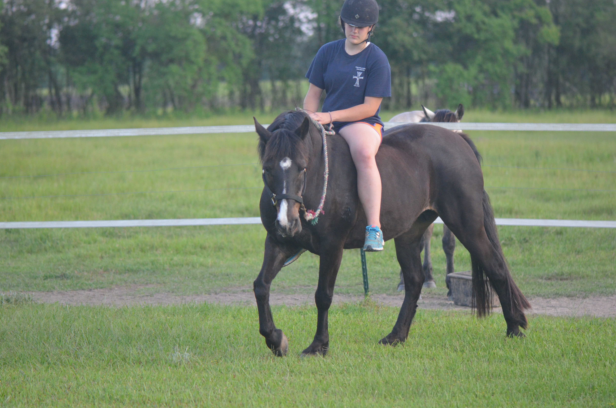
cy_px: 201
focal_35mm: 161
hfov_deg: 12.8
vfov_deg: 8.5
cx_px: 307
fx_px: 2741
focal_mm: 105
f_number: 2.8
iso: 1400
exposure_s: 1/500
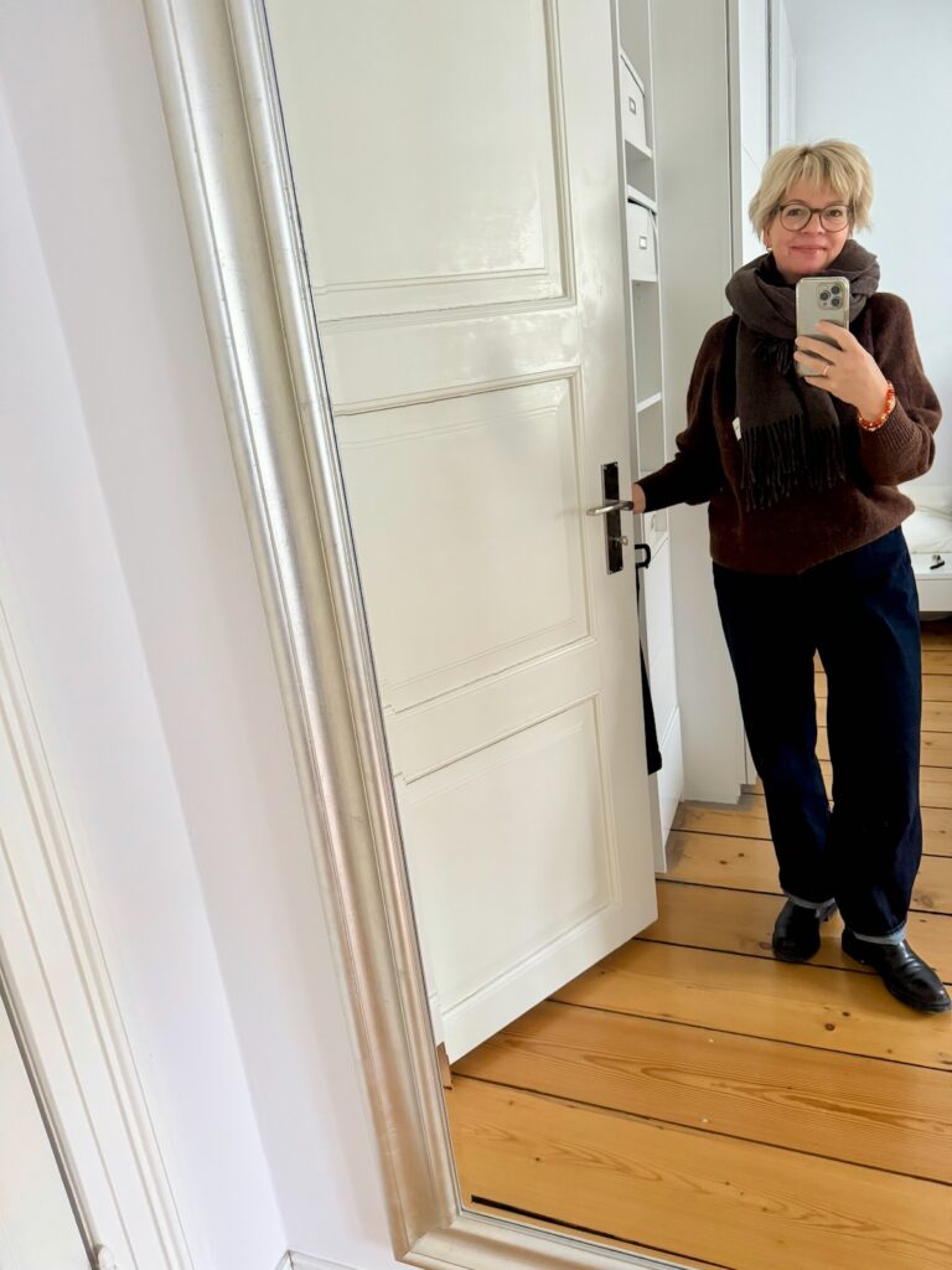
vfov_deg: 71.6
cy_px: 635
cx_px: 476
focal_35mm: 24
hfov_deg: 56.8
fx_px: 880
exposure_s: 1/60
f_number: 1.78
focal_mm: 6.76
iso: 640
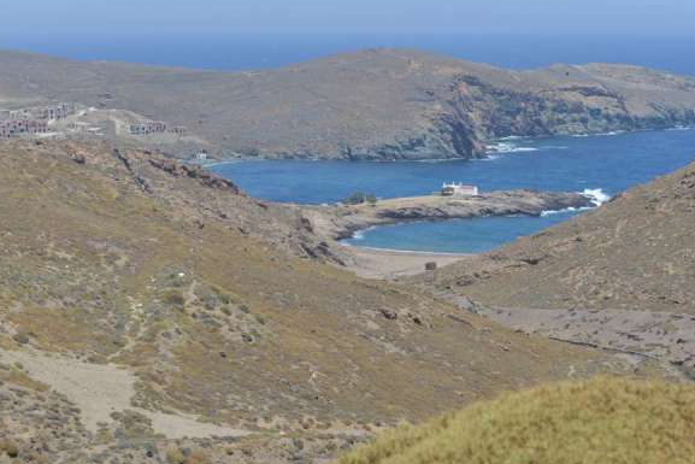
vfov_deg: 14.1
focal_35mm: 97
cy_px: 153
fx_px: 1873
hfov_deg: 21.0
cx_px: 395
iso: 100
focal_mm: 70
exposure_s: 1/200
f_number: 7.1
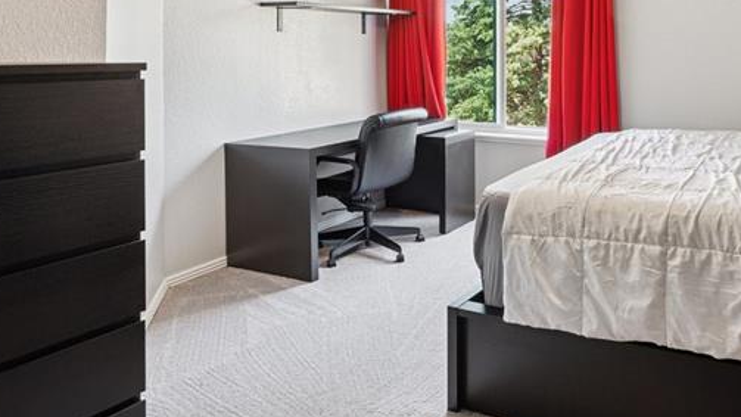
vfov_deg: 34.6
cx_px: 520
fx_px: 629
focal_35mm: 32
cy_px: 40
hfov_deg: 59.0
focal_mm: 15
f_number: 11
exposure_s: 1
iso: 100
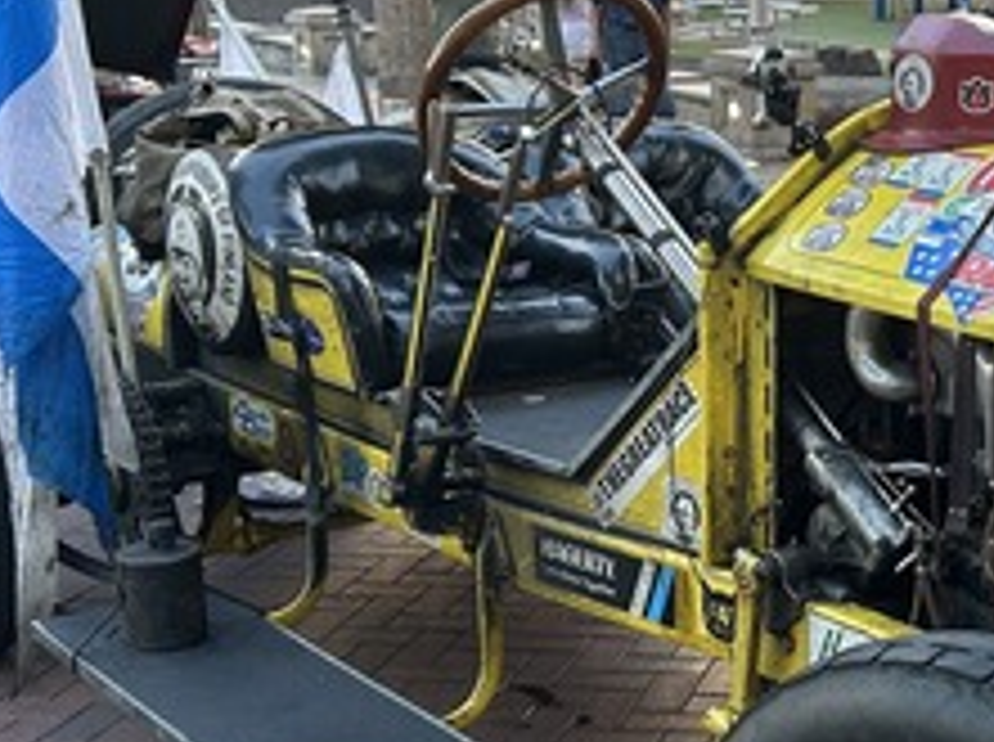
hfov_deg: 28.3
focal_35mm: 66
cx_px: 900
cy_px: 450
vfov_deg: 22.2
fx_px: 1892
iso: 100
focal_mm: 5.7
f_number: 1.5
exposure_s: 1/60
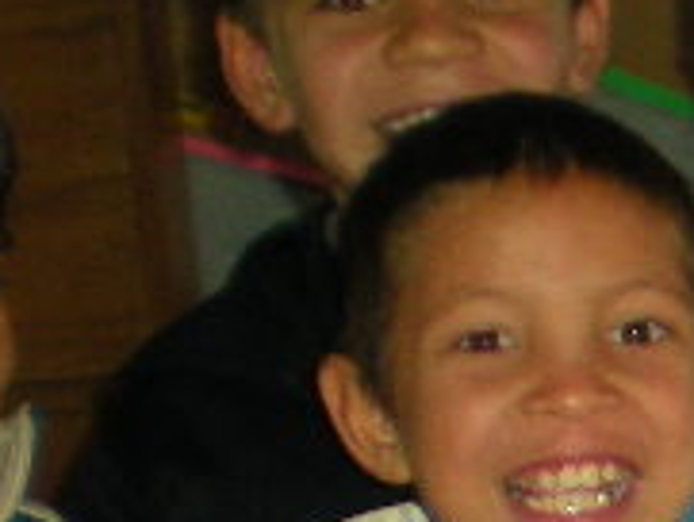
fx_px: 4313
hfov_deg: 8.4
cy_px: 722
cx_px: 1687
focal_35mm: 215
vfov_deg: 6.8
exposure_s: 1/60
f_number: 3.1
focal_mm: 6.3
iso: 142
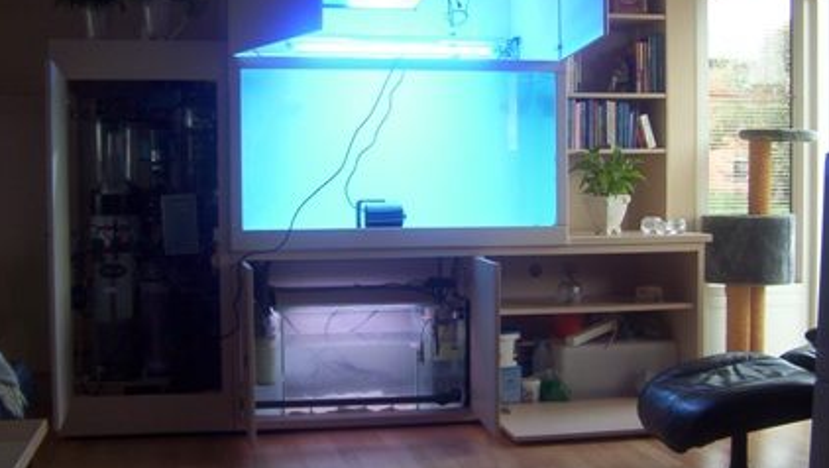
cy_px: 221
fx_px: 946
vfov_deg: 27.8
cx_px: 383
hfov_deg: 47.3
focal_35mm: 43
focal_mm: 5.54
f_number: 2.76
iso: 100
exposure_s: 1/41.2
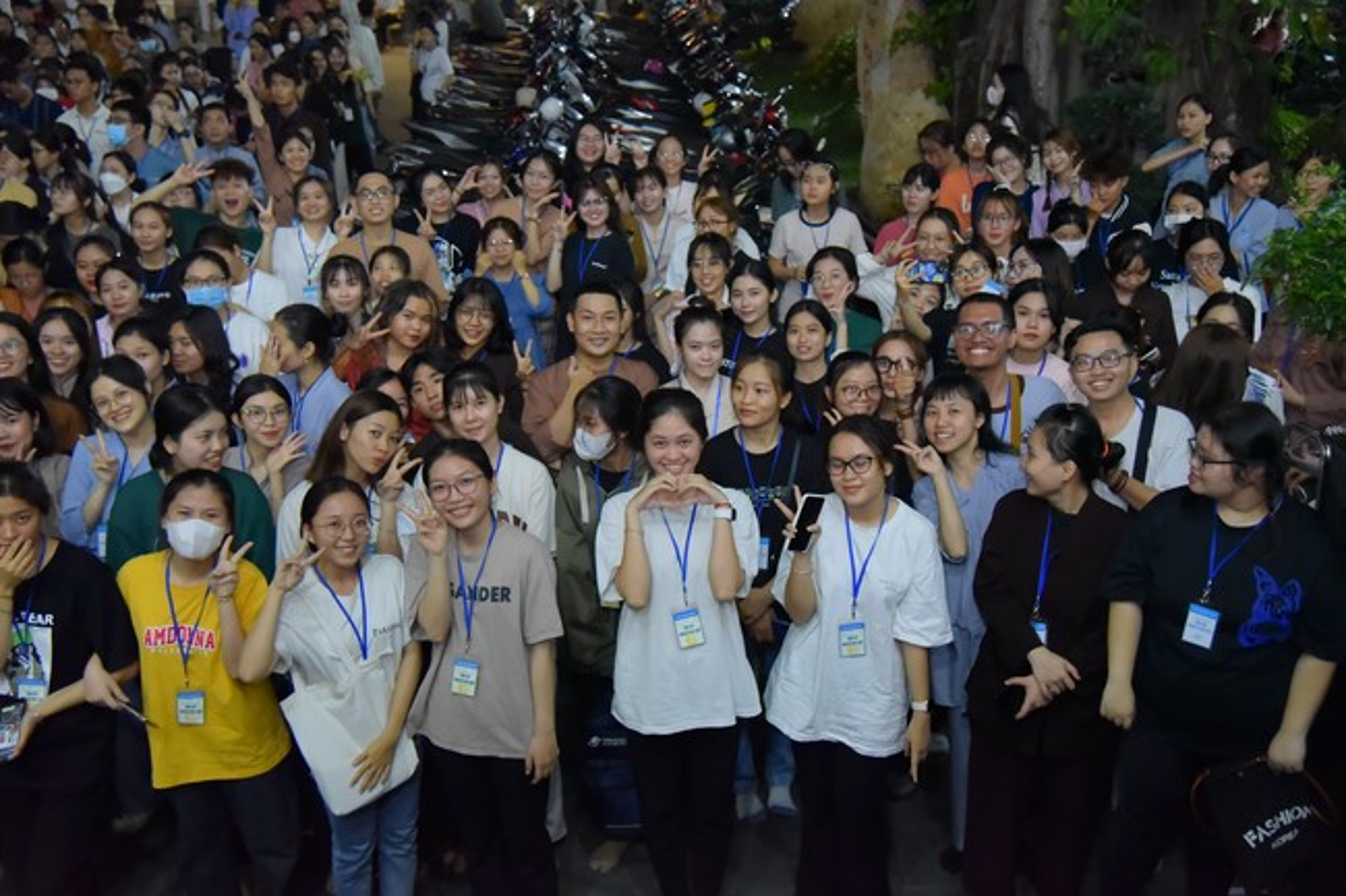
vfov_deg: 30.5
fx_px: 1645
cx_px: 673
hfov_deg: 44.5
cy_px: 448
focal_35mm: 44
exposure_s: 1/100
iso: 5000
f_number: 4.5
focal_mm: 44
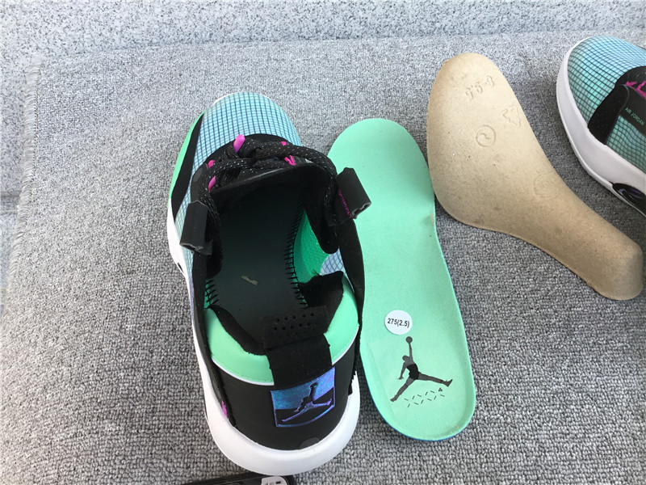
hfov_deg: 58.4
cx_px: 323
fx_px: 579
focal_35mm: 31
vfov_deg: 45.4
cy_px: 242
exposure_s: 1/100
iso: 25
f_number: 2.4
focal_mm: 3.3
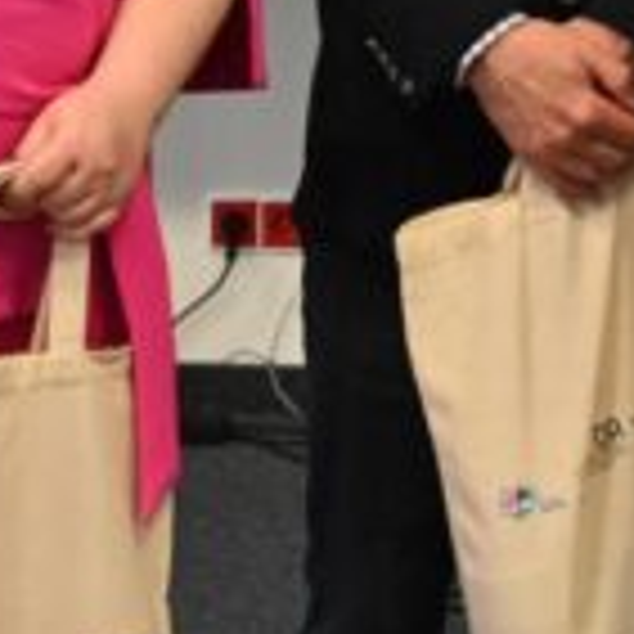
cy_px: -328
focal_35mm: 179
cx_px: 436
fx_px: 3709
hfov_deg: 9.8
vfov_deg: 9.5
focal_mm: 29
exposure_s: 1/200
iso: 2000
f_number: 4
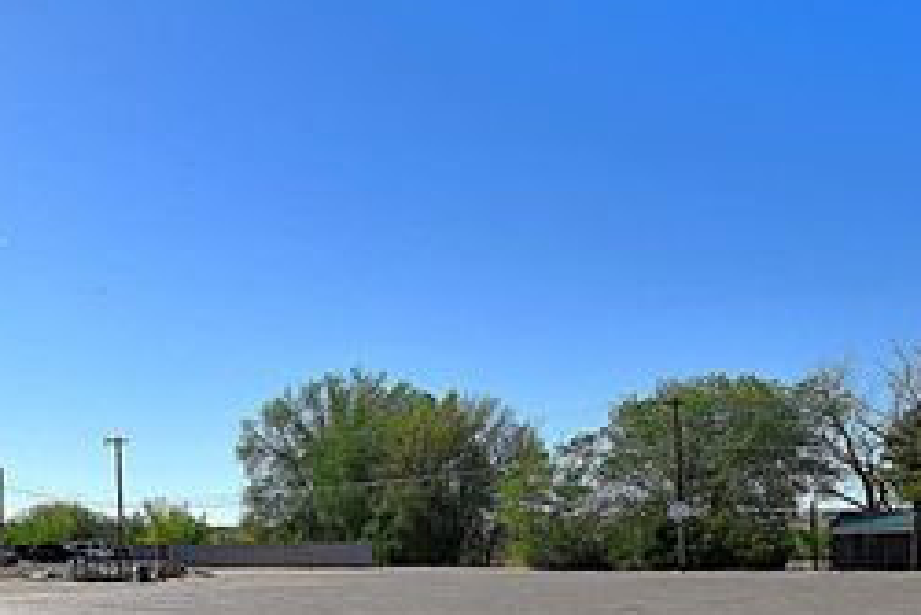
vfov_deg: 33.0
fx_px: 973
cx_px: 232
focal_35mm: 38
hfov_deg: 48.7
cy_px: 569
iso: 100
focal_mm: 13
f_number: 10
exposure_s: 1/400
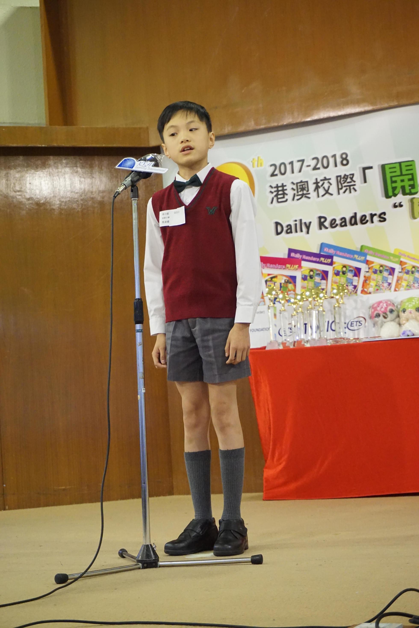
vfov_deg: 27.0
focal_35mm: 75
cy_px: 314
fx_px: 1309
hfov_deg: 18.2
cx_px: 210
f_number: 5.6
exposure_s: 1/80
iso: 3200
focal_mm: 50
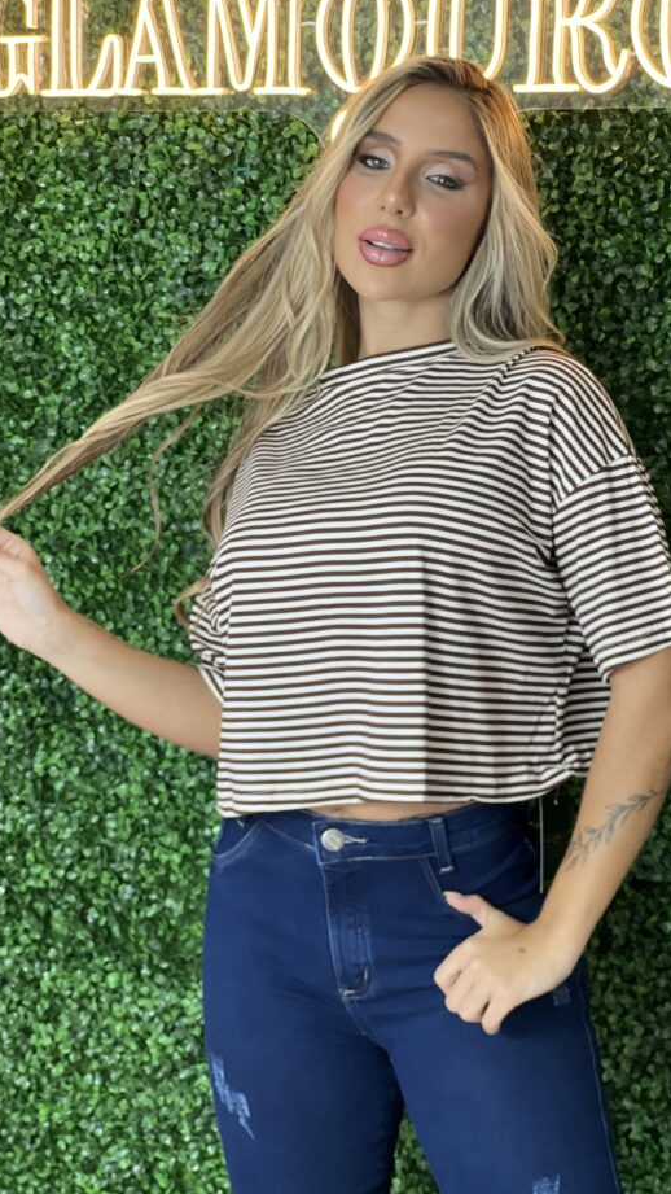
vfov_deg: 25.0
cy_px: 596
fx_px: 2689
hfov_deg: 14.2
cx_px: 385
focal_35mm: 85
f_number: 2.8
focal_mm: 9
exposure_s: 1/120
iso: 160
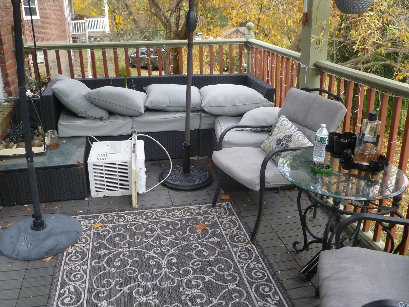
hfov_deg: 58.3
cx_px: 217
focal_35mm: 31
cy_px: 140
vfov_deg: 45.4
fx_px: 366
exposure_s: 1/200
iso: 320
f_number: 3.3
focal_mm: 5
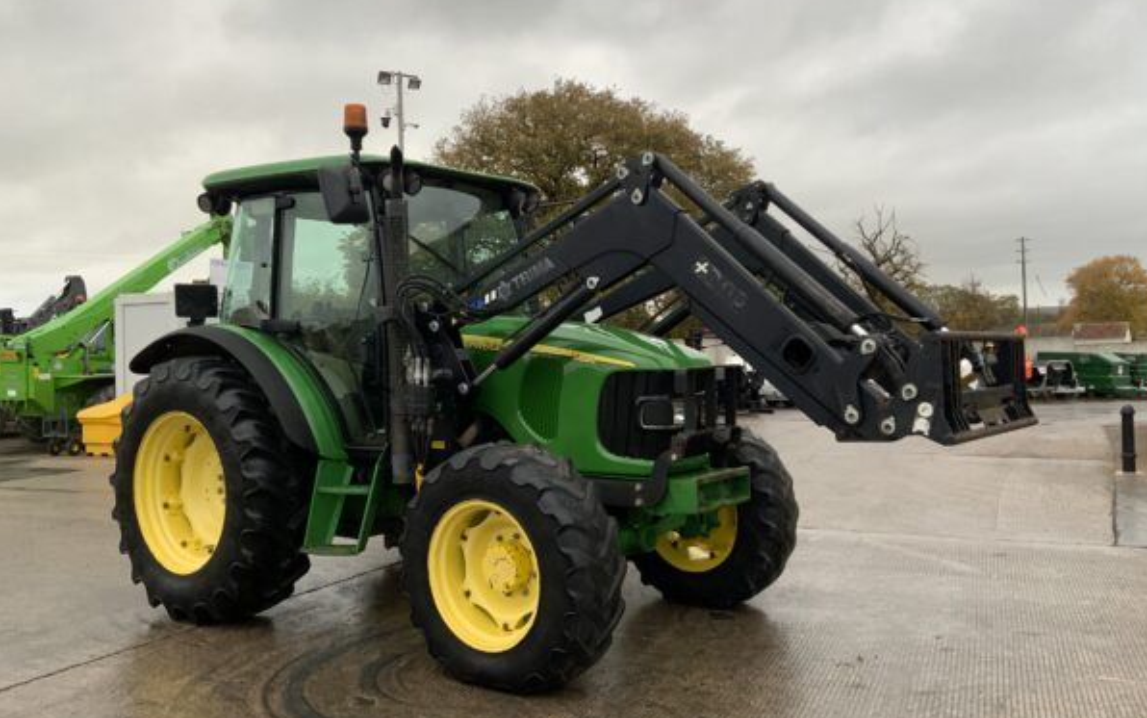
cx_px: 610
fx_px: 1032
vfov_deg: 38.3
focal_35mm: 33
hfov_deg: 58.1
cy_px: 345
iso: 64
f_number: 1.8
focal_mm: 3
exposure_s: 1/122
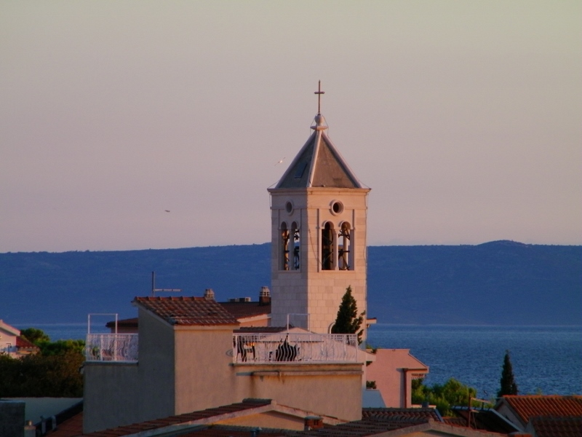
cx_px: 291
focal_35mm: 420
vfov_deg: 3.5
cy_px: 218
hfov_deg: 4.7
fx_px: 7061
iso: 125
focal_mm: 75
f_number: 5.4
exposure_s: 1/100
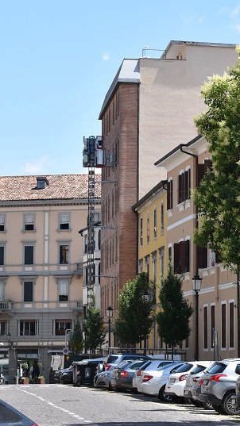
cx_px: 248
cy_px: 198
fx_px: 1639
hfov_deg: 8.3
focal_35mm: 145
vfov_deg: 14.8
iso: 200
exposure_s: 1/320
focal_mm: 55
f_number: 9
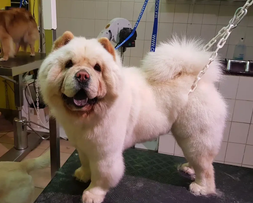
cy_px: 96
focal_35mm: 35
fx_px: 262
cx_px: 102
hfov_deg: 51.2
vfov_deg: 42.2
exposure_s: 1/100
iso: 80
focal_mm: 4.2
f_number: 1.7
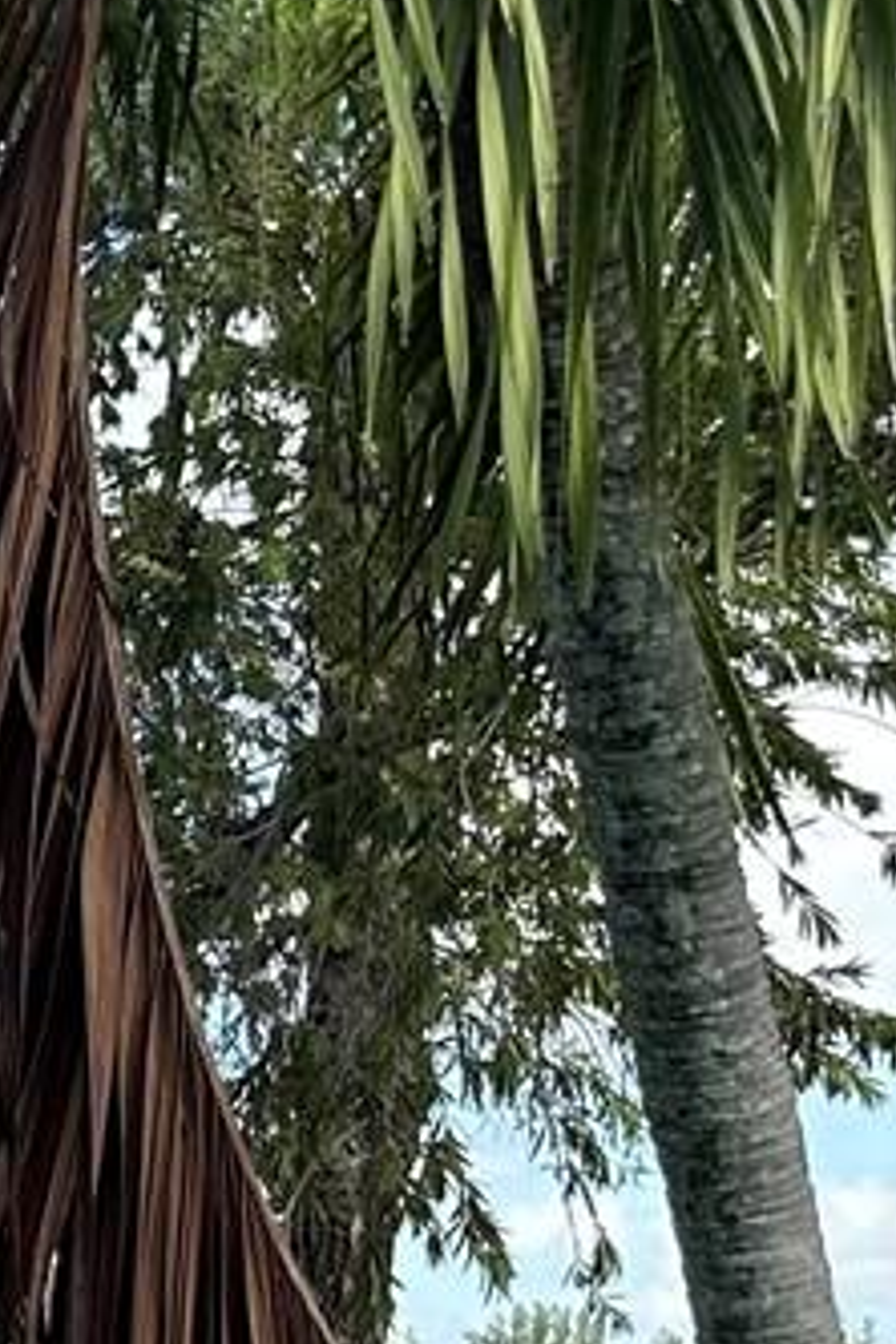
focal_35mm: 120
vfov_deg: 17.0
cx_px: -1816
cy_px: 1001
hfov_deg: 9.1
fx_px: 4480
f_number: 1.78
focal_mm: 6.86
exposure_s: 1/1212
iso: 80
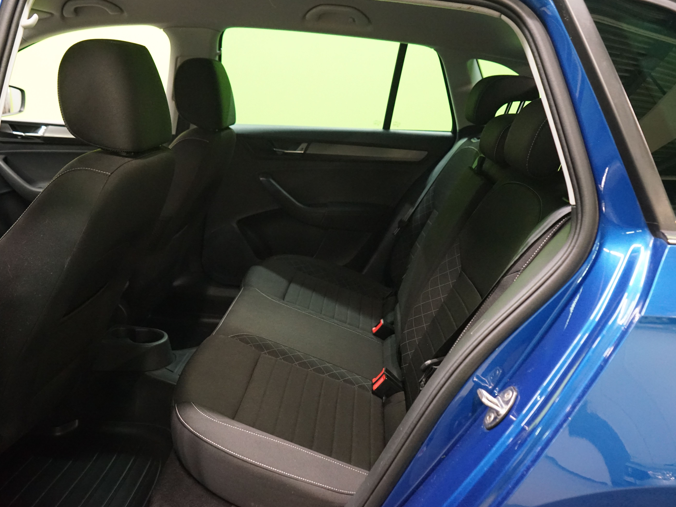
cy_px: 253
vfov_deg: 45.4
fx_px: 605
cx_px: 324
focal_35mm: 31
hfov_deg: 58.3
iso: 6400
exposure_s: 1/50
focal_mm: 28
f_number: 5
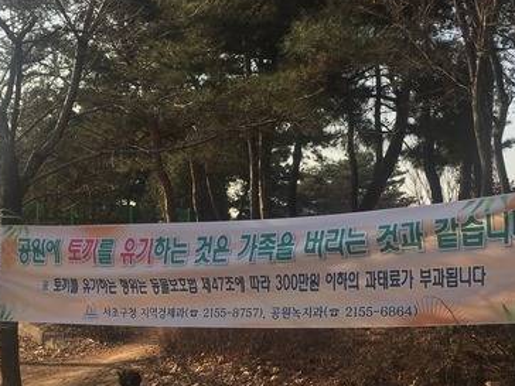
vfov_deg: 28.1
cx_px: 228
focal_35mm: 51
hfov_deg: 37.4
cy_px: 298
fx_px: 759
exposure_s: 1/989
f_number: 2.2
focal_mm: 4.15
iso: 32
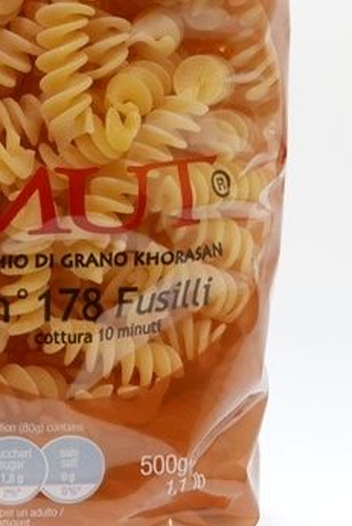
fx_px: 2032
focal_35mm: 139
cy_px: 43
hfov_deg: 9.8
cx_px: -40
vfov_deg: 14.6
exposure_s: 1/15
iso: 800
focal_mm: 27.2
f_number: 16
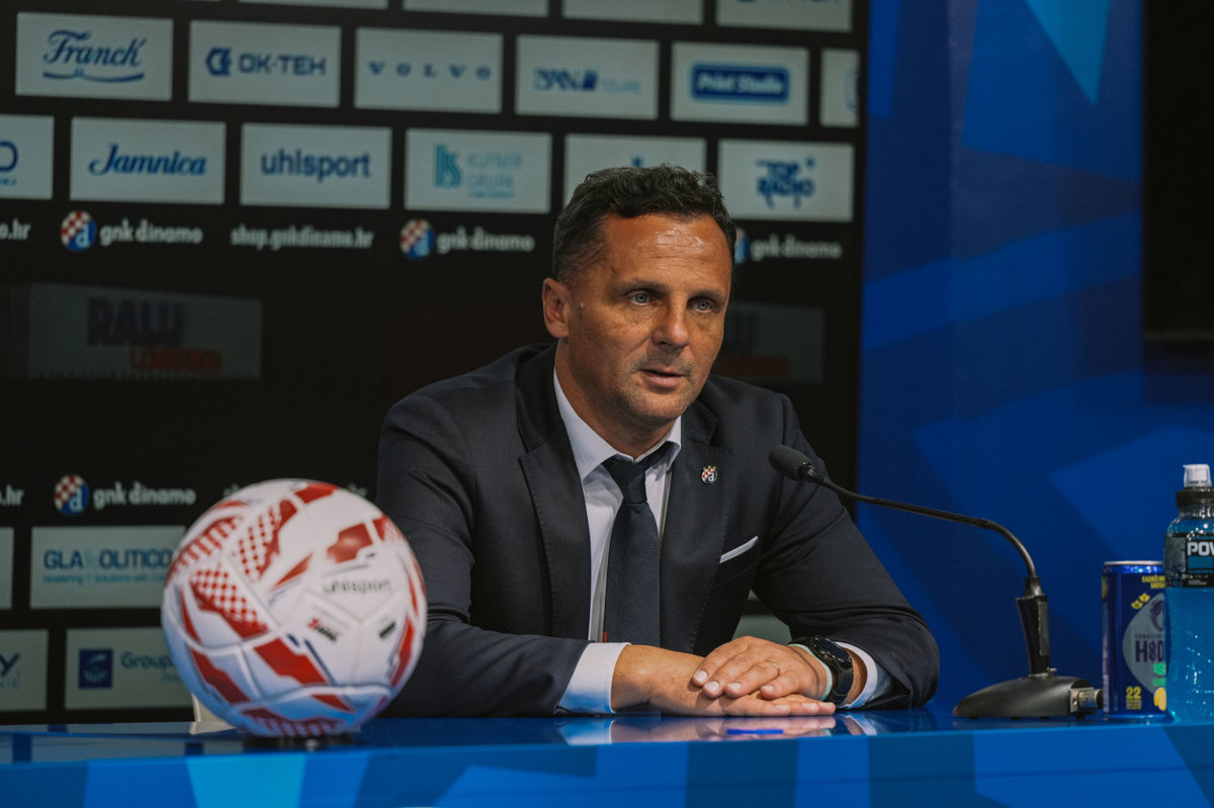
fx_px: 6236
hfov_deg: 11.1
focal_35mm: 185
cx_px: 607
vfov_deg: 7.4
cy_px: 404
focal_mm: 185
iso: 1600
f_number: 4
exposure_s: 1/320
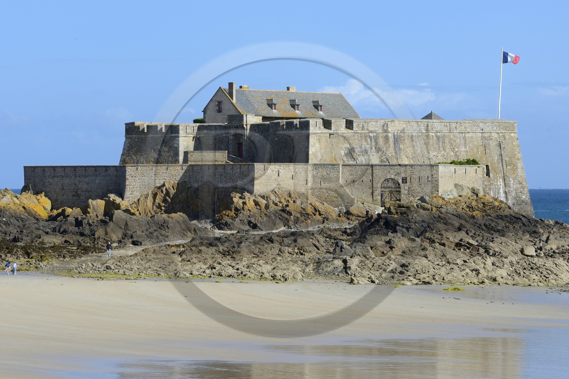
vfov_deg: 9.5
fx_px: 2291
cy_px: 190
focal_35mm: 145
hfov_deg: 14.2
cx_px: 284
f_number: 20
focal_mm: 145
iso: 400
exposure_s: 1/200
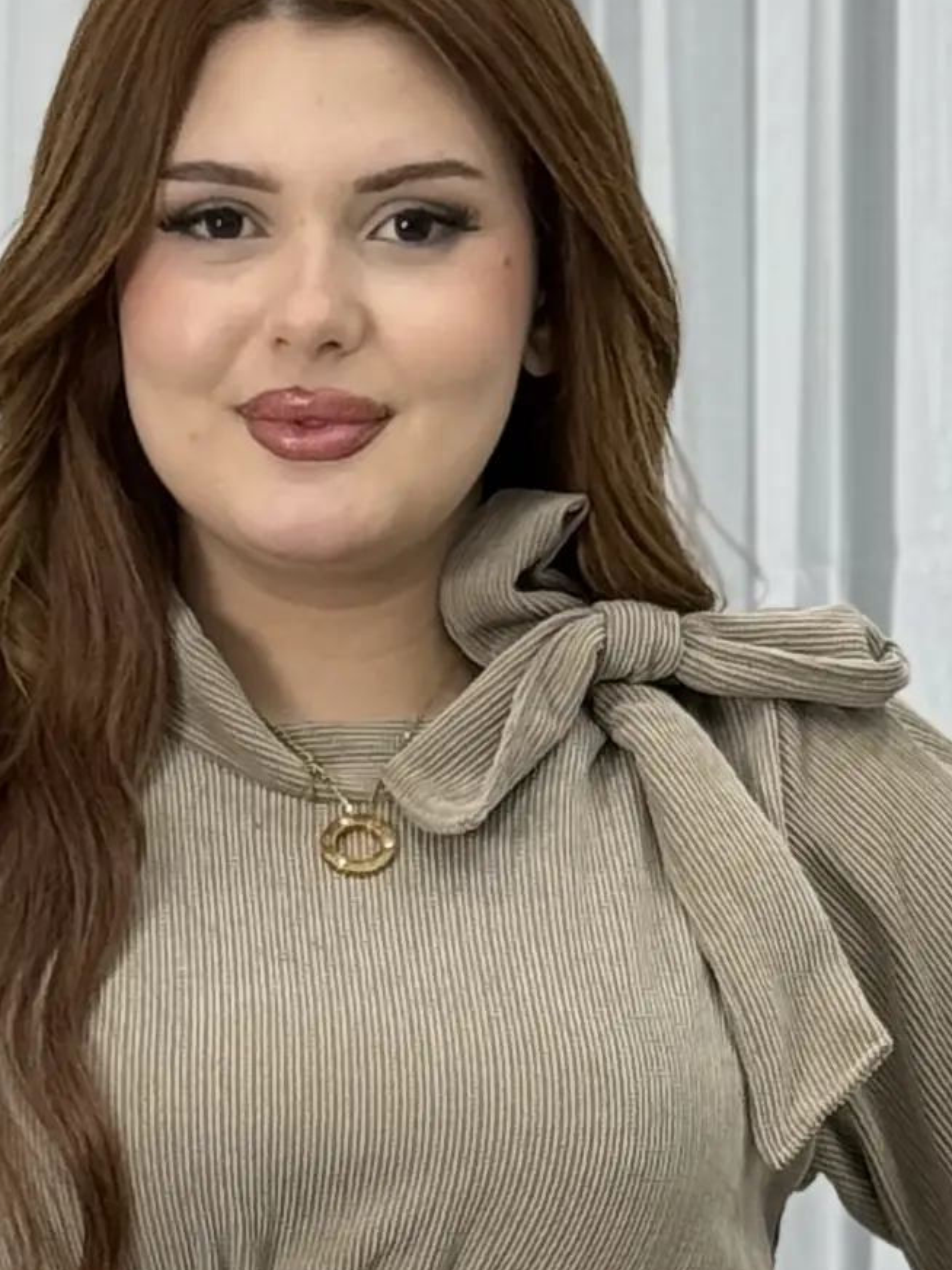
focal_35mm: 222
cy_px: 2339
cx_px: 105
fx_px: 8141
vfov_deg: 8.5
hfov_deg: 6.7
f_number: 1.78
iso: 80
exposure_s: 1/243
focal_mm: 6.76
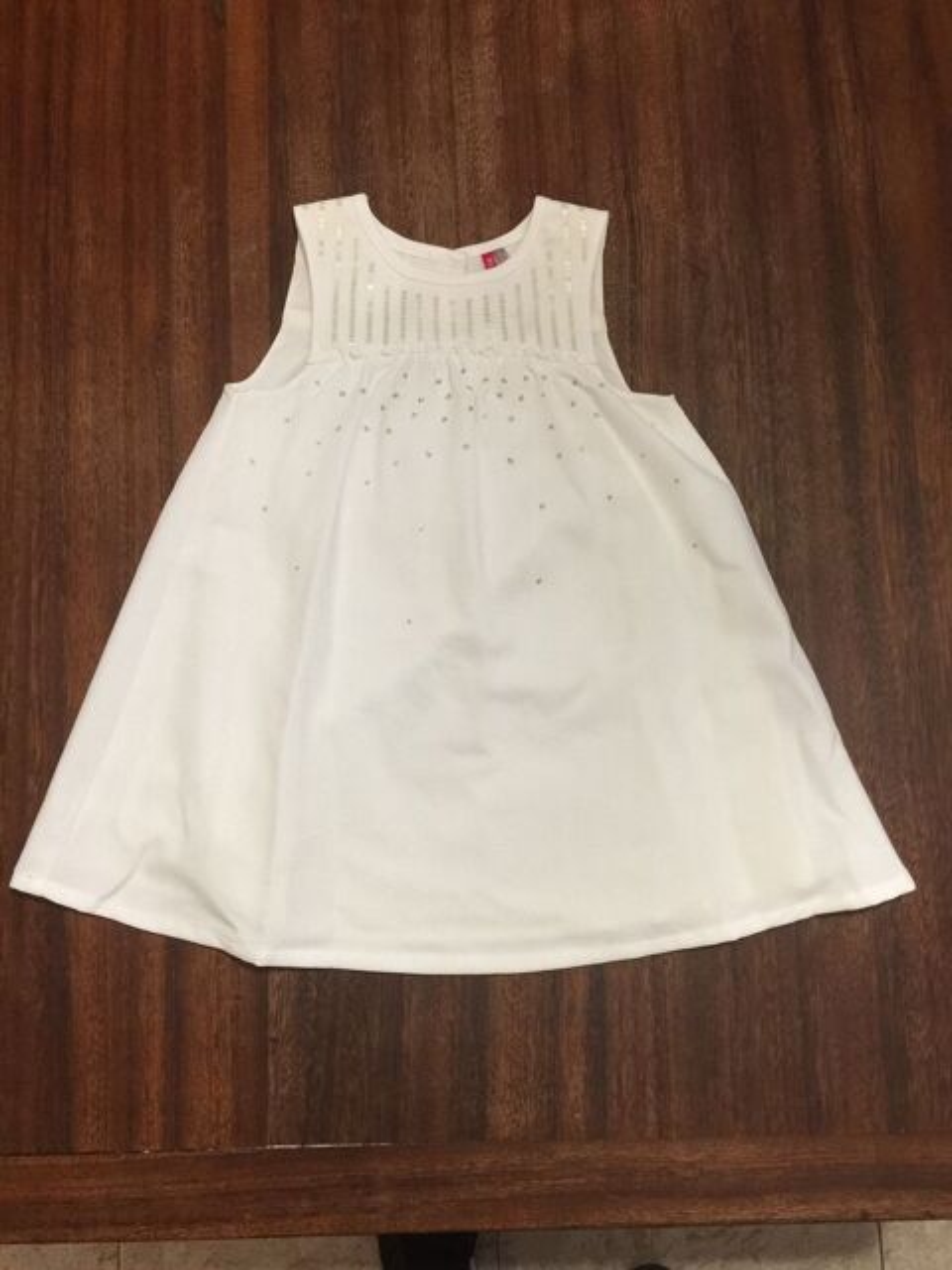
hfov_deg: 48.2
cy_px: 635
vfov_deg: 61.7
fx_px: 1063
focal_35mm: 29
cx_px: 476
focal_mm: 4.15
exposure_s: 1/17
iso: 100
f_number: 2.2
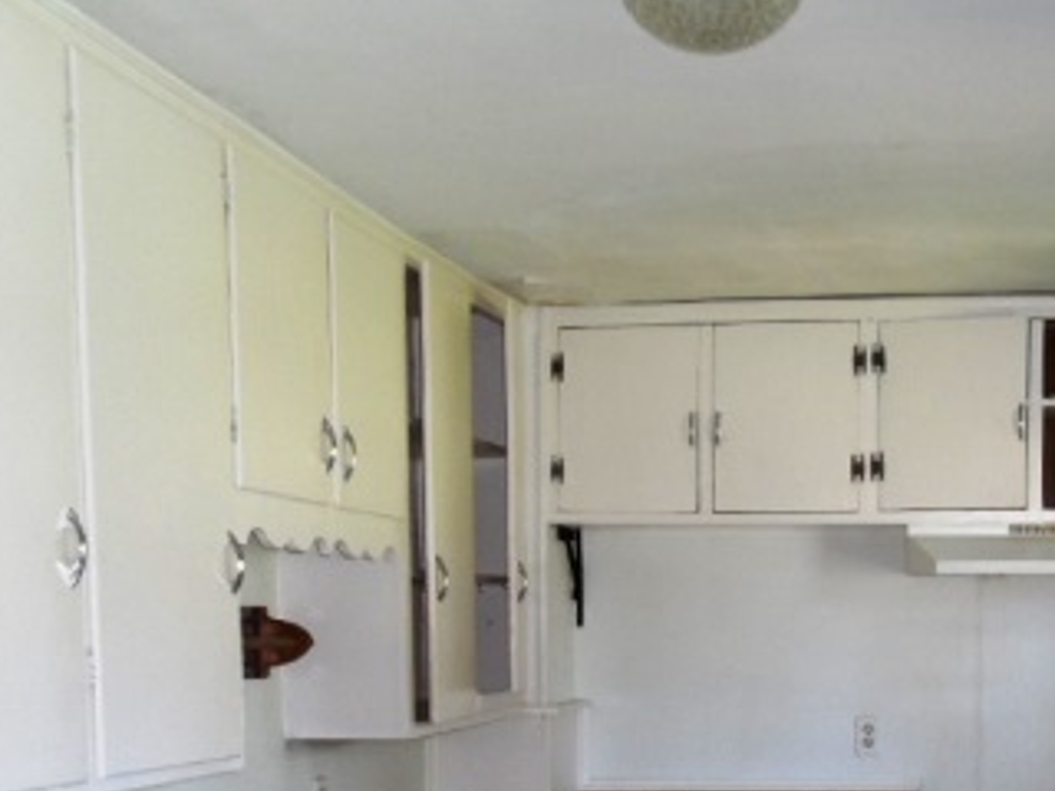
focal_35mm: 50
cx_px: 795
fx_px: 1524
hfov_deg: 37.2
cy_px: 761
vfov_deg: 27.7
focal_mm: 4.5
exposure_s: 1/30
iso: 160
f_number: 2.5
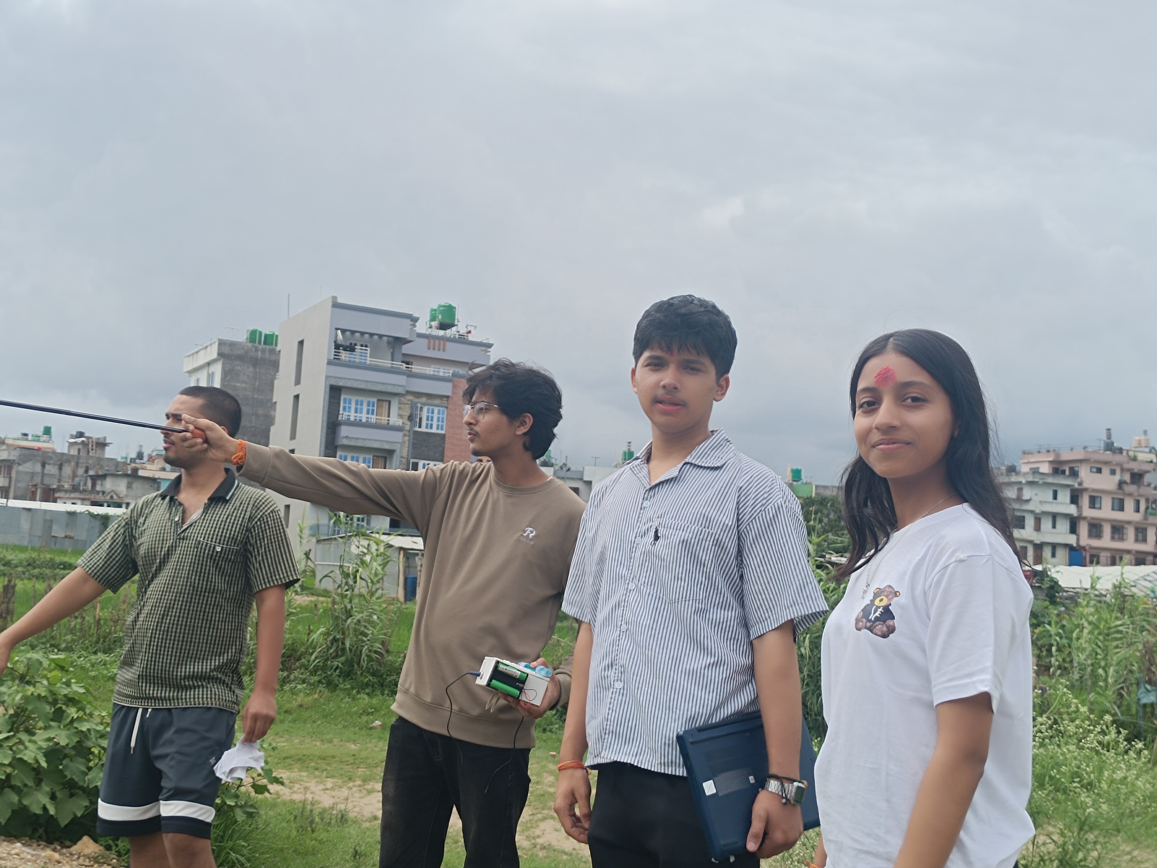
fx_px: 802
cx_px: 578
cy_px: 434
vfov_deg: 56.8
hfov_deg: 71.6
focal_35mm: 24
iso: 58
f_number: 1.88
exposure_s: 1/1497
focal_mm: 5.59
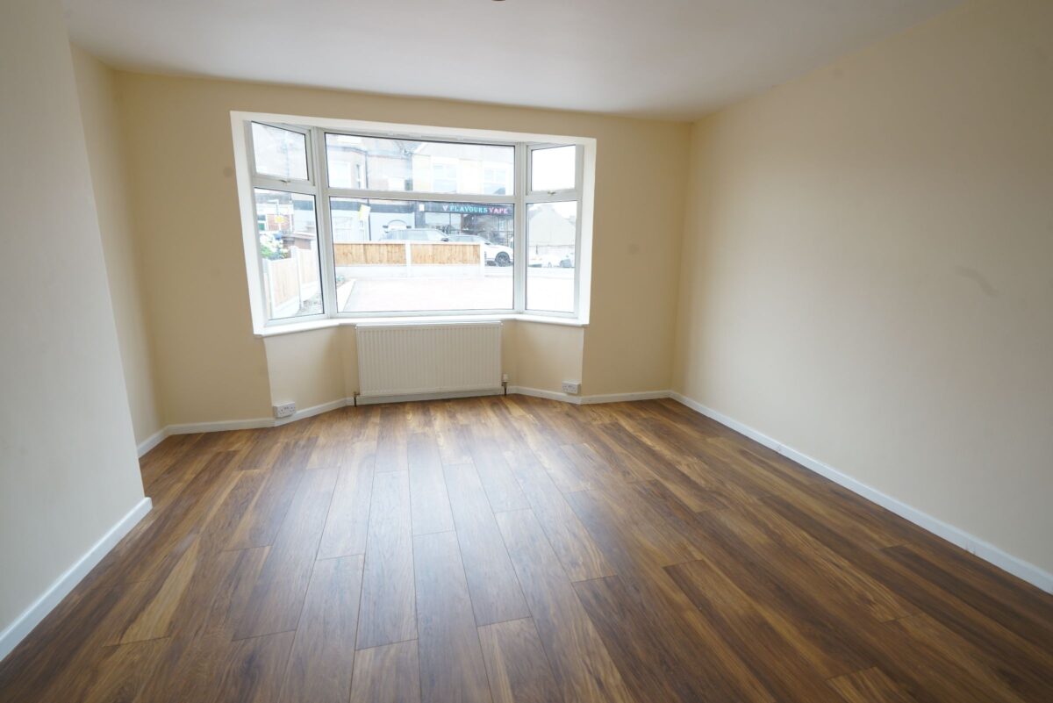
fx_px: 468
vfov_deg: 73.8
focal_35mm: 16
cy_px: 352
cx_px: 526
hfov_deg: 96.7
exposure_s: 1/20
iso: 400
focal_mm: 16
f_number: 8
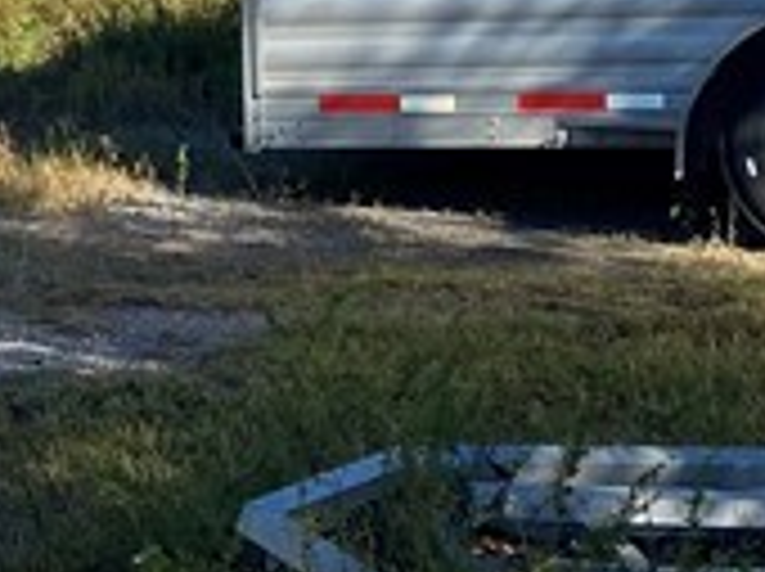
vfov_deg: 9.4
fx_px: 3465
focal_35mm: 157
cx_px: -410
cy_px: 149
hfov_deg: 12.0
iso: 32
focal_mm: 4.25
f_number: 1.8
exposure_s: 1/2268
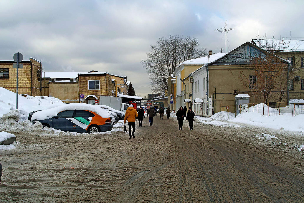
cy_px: 102
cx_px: 152
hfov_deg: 40.3
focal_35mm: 49
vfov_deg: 27.5
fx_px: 414
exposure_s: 1/160
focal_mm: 29
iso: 100
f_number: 9
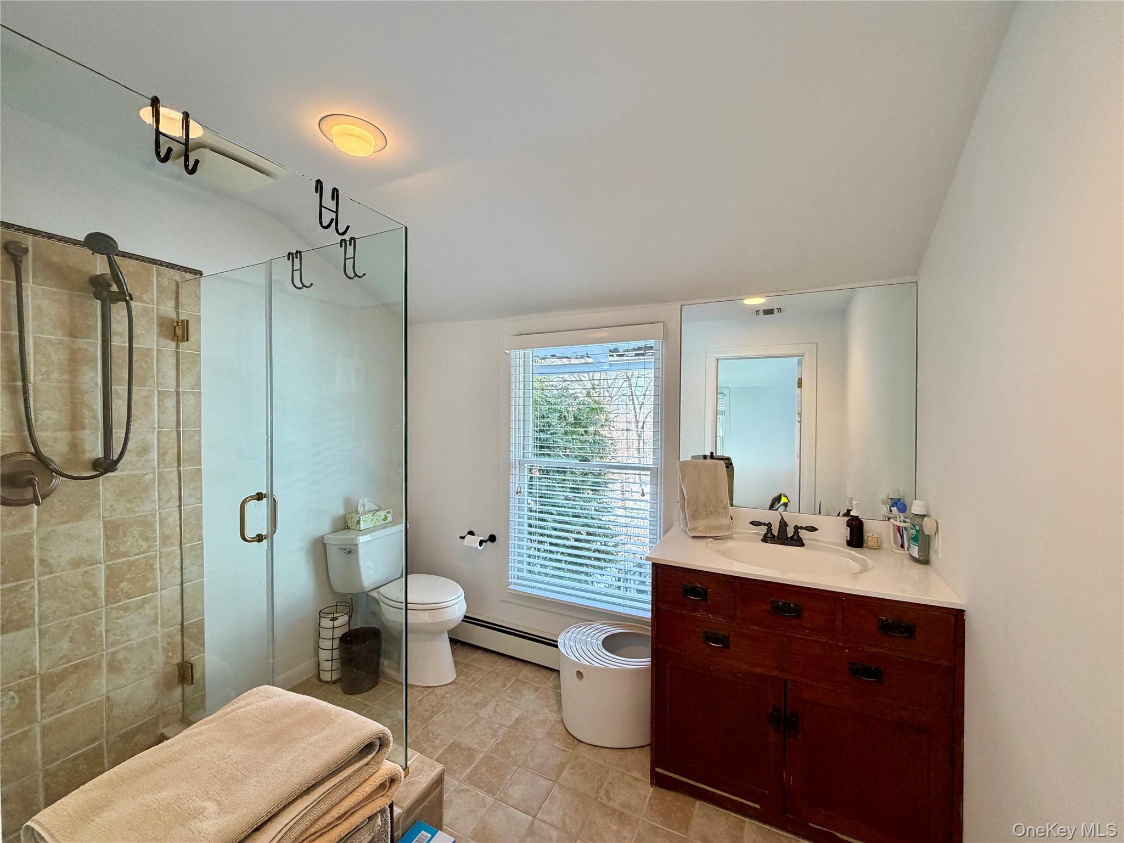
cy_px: 422
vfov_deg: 85.7
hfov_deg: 102.1
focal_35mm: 14
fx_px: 455
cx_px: 562
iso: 200
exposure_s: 1/120
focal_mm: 2.22
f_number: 2.2
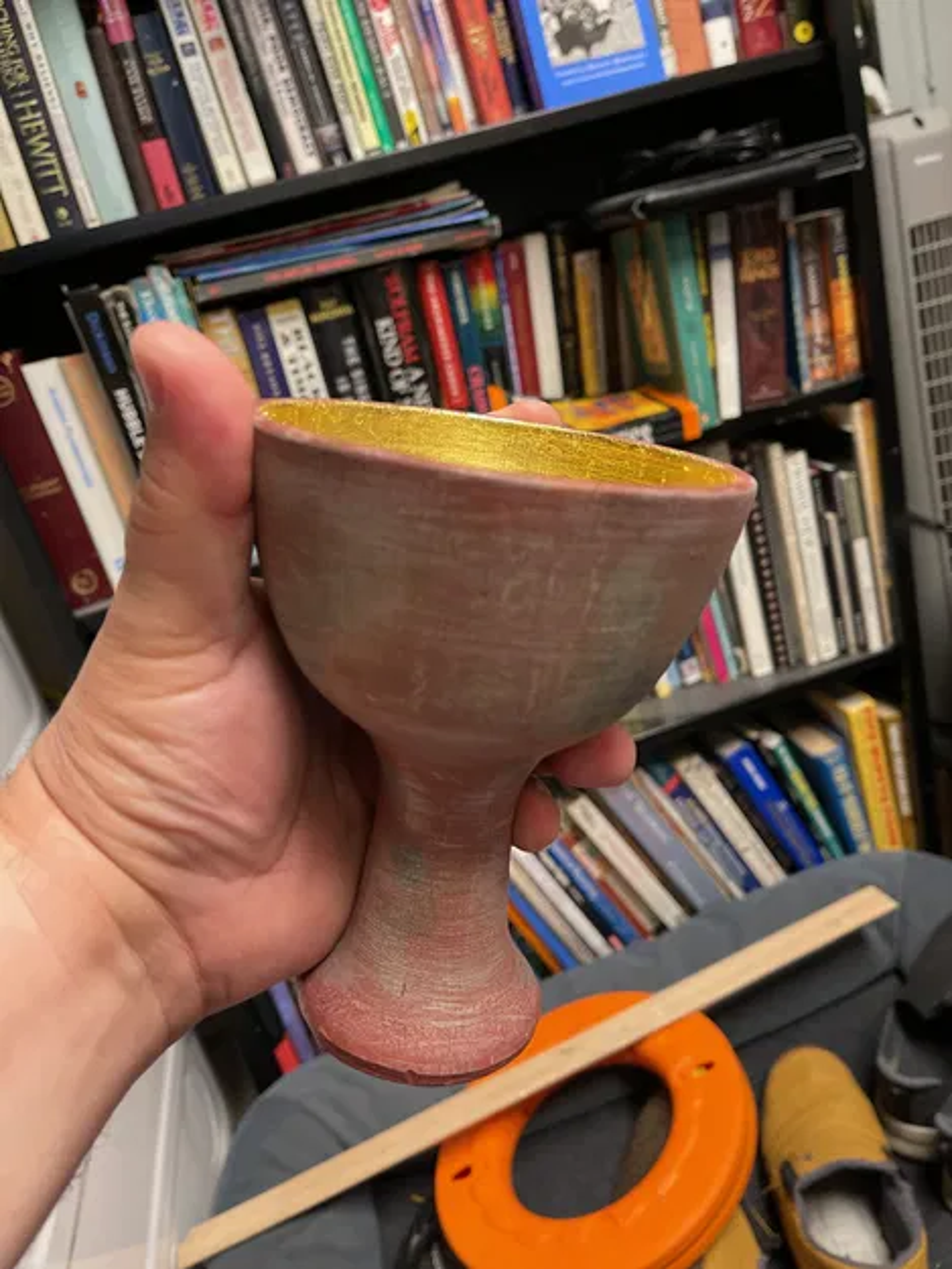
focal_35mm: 26
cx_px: 476
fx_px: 953
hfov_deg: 53.1
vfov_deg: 67.3
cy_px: 634
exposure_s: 1/60
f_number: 1.6
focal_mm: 5.1
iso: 320
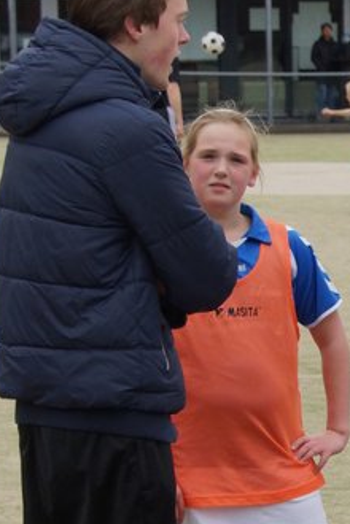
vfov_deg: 11.0
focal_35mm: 186
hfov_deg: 7.3
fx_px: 2712
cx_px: 497
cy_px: 326
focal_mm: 40
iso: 400
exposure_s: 1/1000
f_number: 6.3
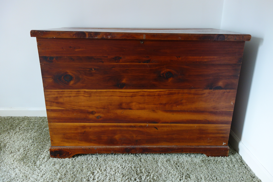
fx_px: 212
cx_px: 136
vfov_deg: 46.4
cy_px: 91
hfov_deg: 65.5
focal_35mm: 28
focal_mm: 10.4
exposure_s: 1/30
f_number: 1.8
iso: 400
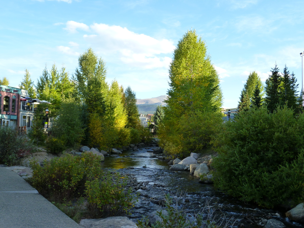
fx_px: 334
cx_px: 152
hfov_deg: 49.0
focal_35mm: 38
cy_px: 114
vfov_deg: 37.7
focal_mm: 6.7
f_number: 3.9
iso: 125
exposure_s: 1/125
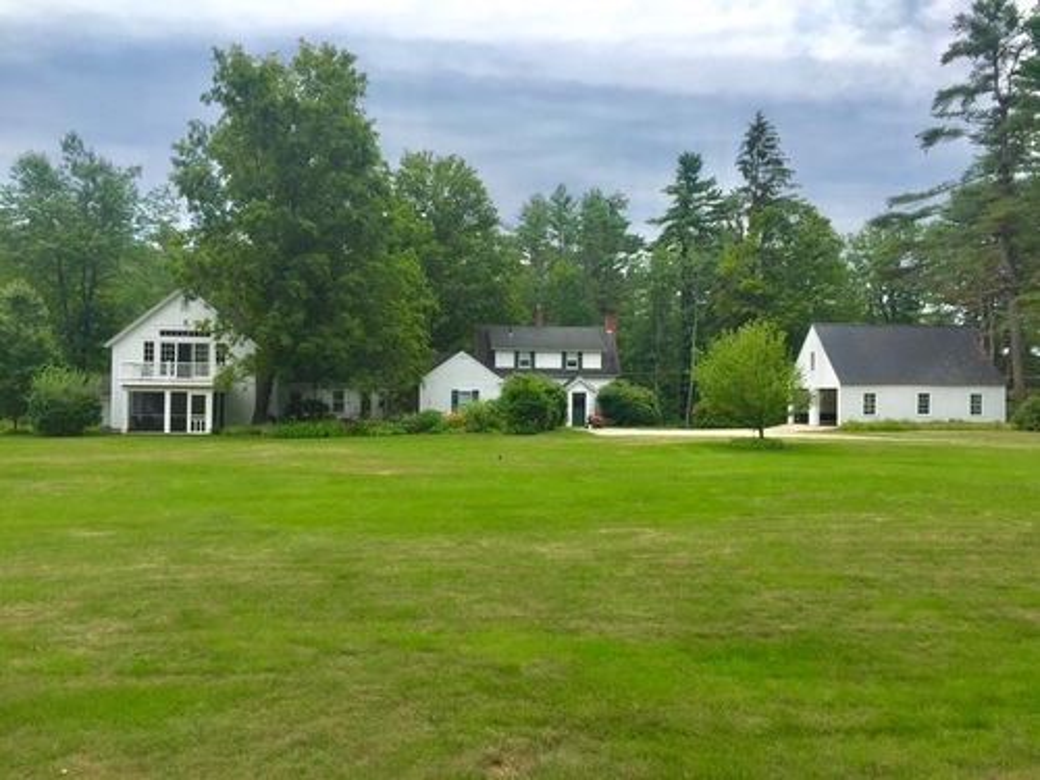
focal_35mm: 29
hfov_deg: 61.7
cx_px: 520
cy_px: 390
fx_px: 871
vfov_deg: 48.2
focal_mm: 4.15
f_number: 2.2
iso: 32
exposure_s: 1/1799
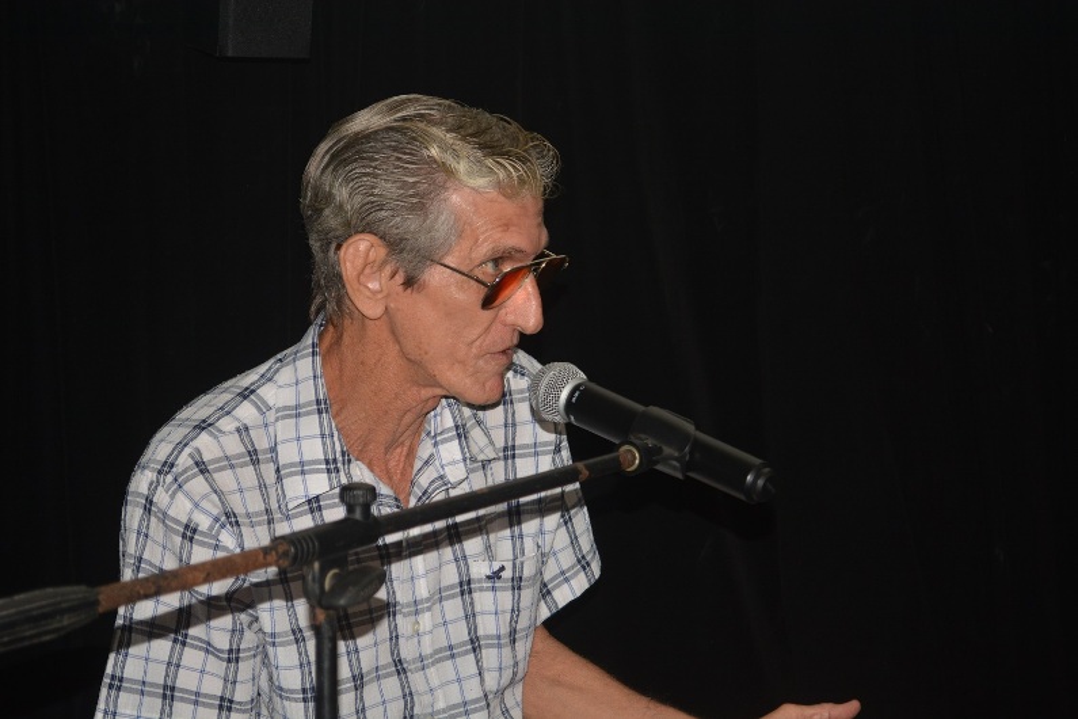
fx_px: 2470
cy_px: 360
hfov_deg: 24.6
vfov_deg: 16.6
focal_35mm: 82
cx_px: 539
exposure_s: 1/60
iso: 400
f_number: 6.3
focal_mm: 55
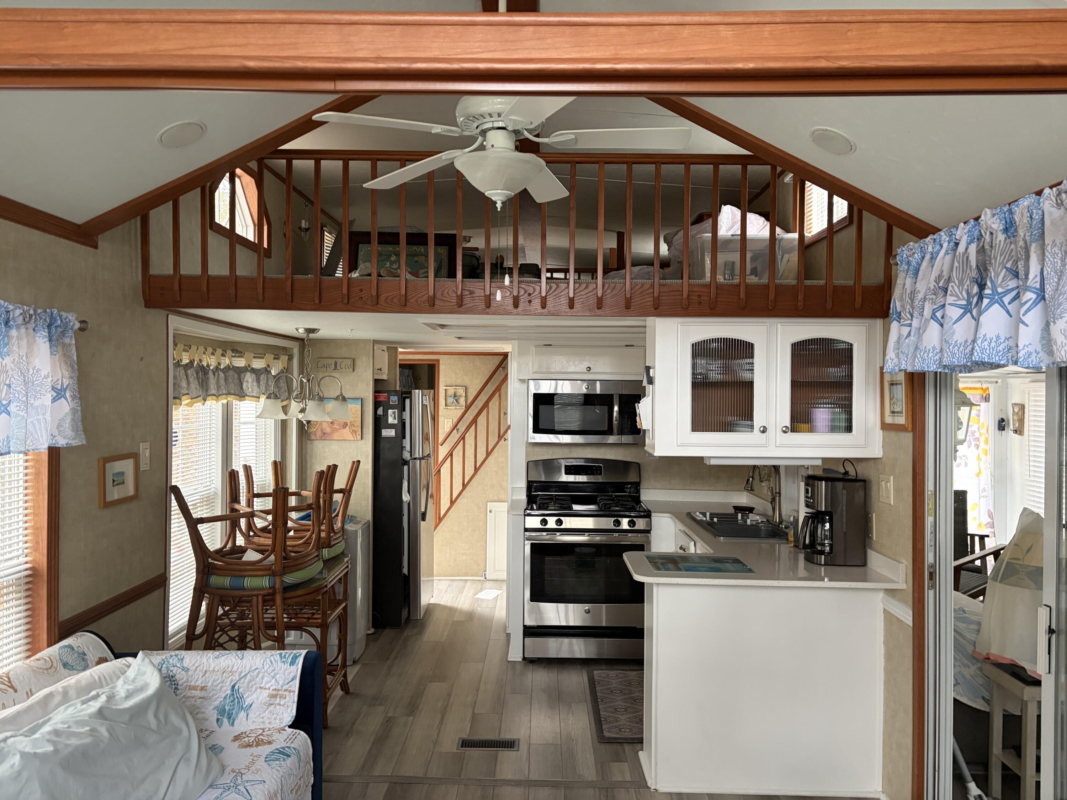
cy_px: 400
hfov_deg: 67.3
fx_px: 801
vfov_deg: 53.1
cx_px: 534
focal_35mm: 26
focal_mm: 5.96
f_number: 1.6
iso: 250
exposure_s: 1/60
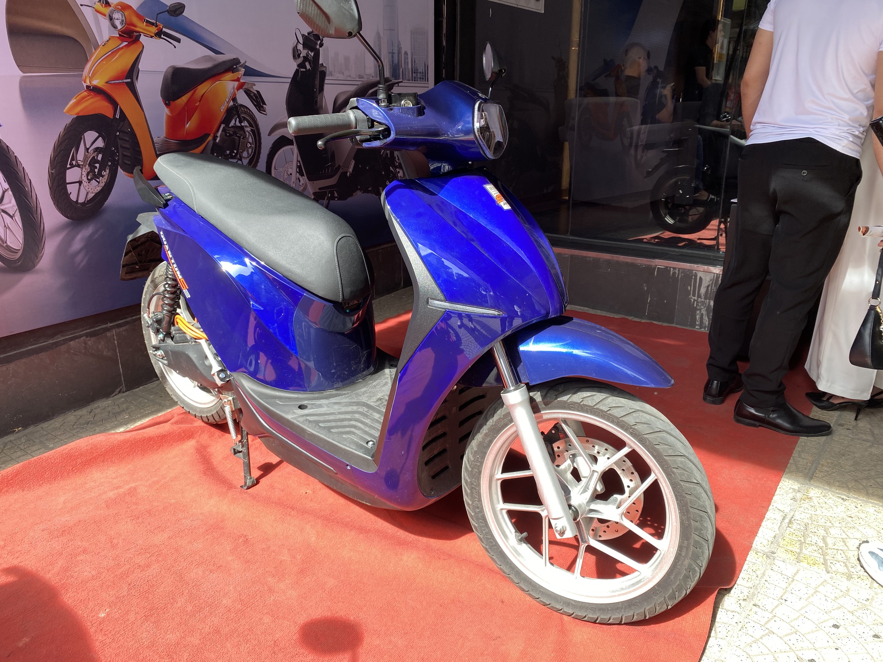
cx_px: 442
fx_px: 663
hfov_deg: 67.3
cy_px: 331
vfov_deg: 53.1
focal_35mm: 26
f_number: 1.8
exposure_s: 1/384
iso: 32
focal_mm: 4.25
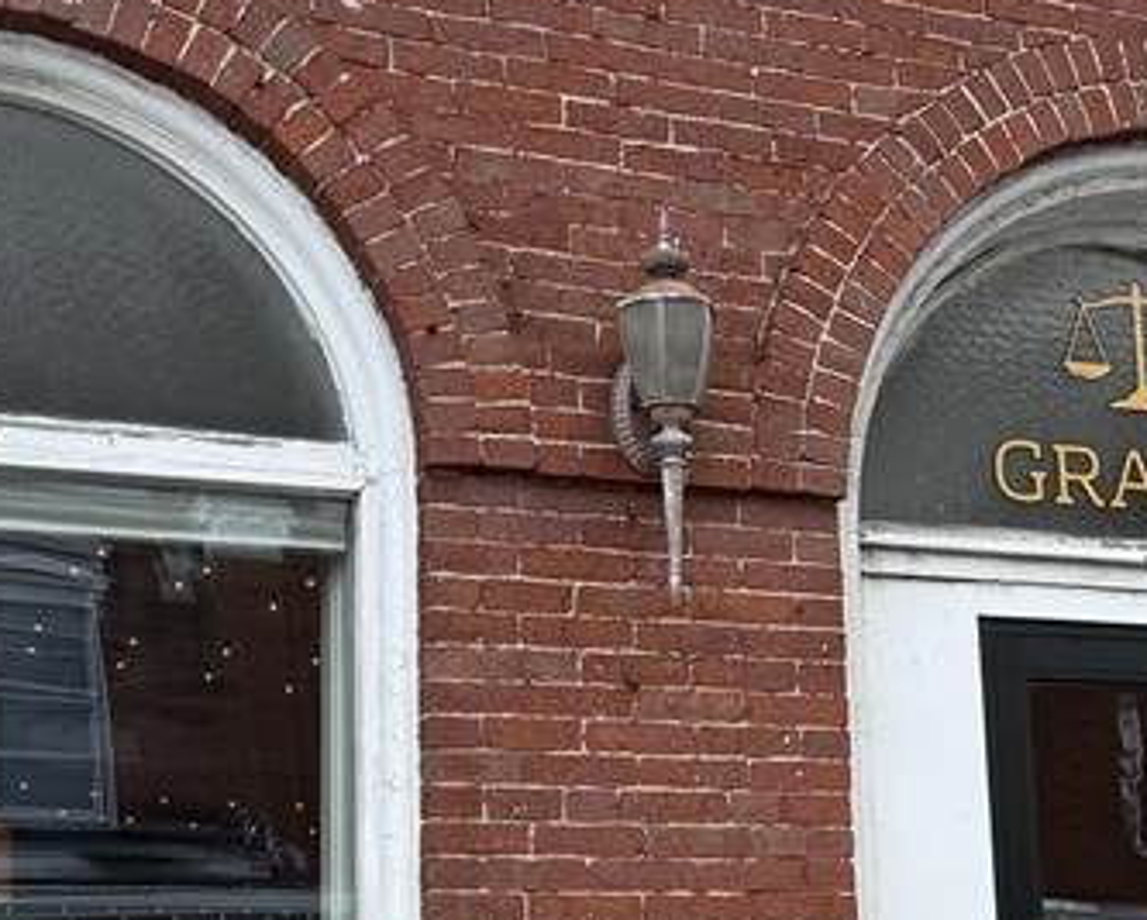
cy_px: 693
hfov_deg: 26.1
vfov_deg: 21.1
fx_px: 2446
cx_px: 861
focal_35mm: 72
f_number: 1.78
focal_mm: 6.76
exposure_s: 1/1385
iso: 80
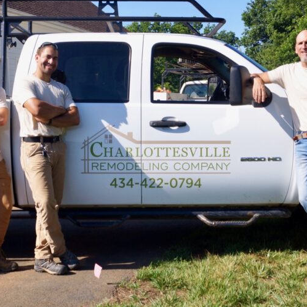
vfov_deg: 25.4
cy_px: 153
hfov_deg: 25.4
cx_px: 151
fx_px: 682
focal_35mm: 68
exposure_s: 1/320
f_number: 8
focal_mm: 26
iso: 100
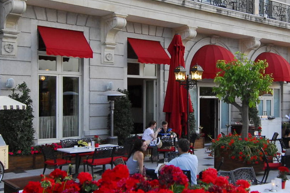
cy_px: 91
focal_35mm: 46
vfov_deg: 29.3
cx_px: 207
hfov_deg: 41.8
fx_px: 371
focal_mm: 12
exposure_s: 1/60
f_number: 4.8
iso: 560
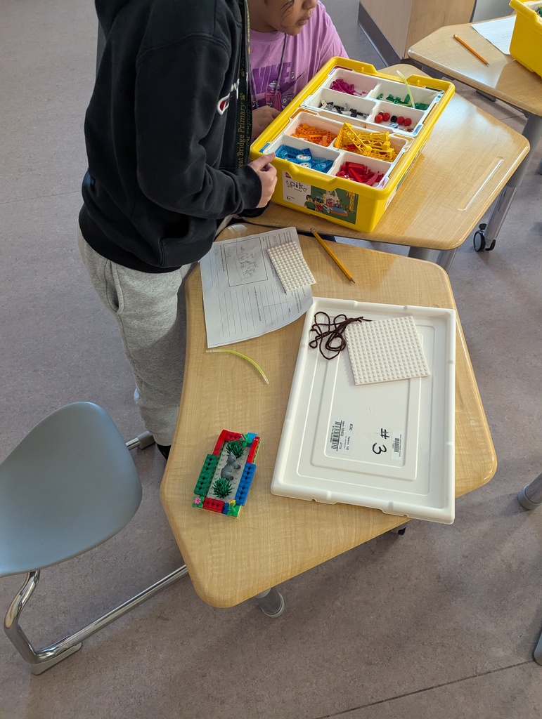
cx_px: 271
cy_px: 360
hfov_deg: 56.9
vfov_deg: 71.5
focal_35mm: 24
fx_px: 500
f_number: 1.85
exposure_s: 1/142
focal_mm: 6.81
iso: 909
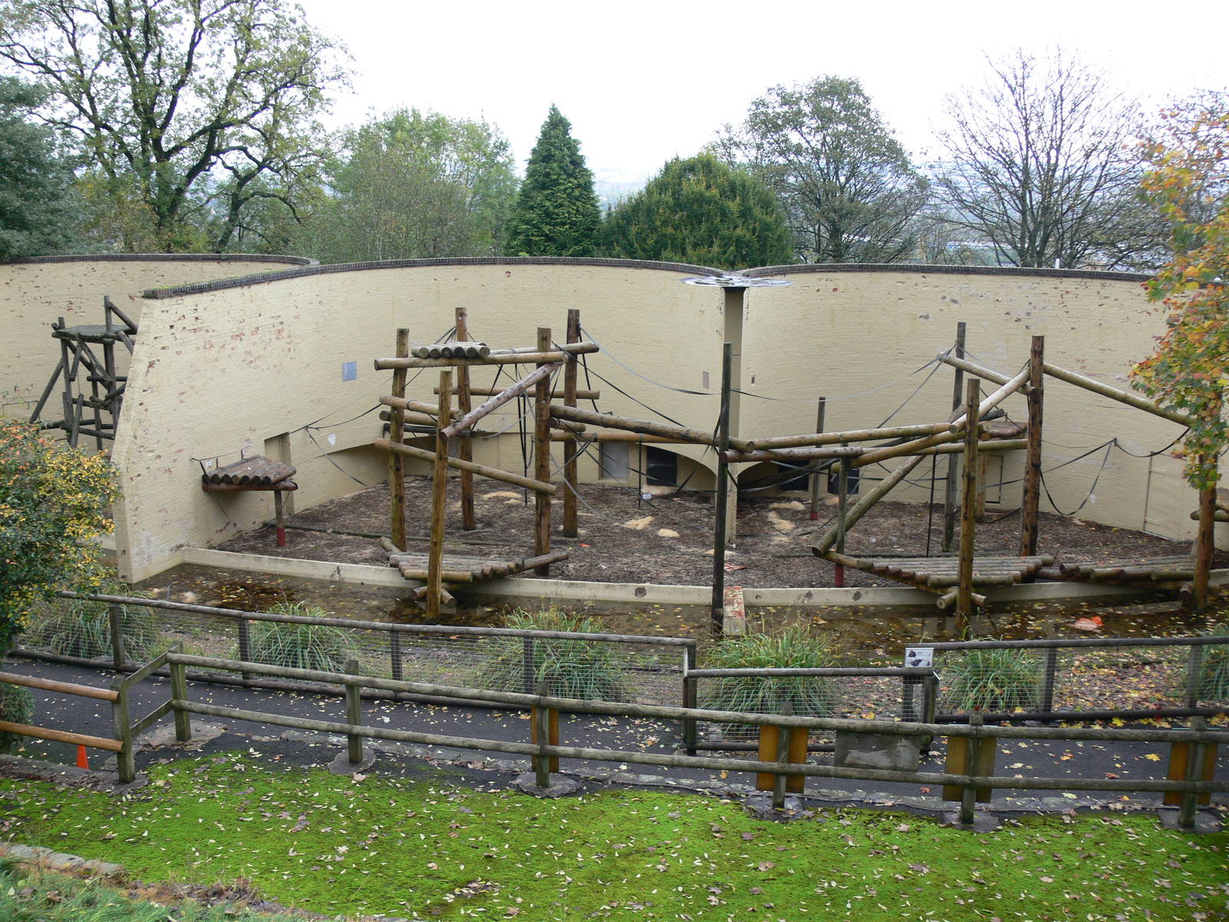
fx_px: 1243
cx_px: 614
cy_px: 461
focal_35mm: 35
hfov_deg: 52.6
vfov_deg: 40.7
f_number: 2.8
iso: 80
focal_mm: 7.4
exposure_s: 1/60
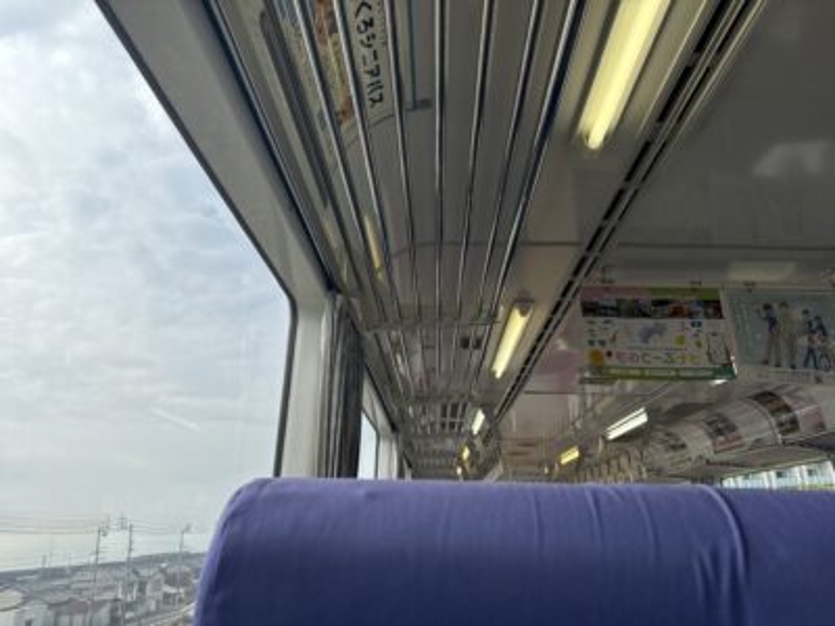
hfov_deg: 71.6
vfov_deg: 56.8
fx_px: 579
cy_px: 313
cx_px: 418
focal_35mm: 24
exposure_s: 1/2833
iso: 80
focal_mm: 6.76
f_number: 1.78
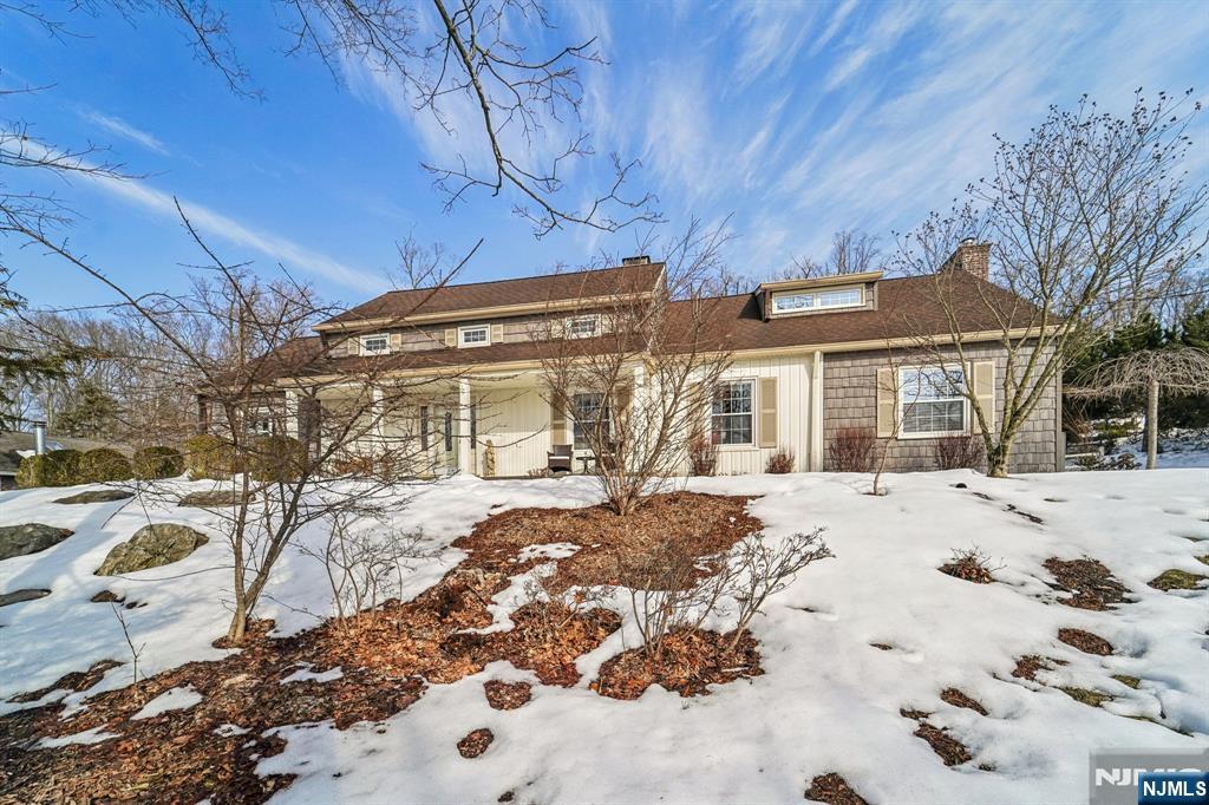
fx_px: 470
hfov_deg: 104.3
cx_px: 604
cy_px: 402
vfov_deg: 81.2
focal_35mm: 14
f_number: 8
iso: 400
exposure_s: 1/2000
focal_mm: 14
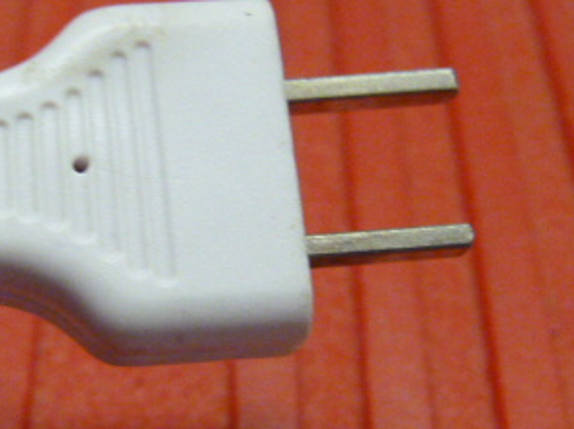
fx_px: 1408
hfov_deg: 22.8
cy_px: 254
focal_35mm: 85
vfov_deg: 17.3
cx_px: 148
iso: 800
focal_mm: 7.1
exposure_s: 1/40
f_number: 3.1
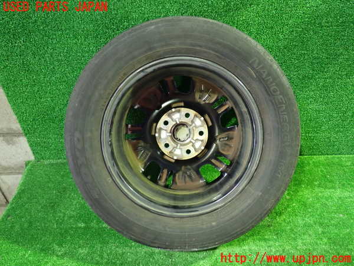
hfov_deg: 60.0
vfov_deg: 46.8
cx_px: 177
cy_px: 133
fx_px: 307
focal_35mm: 30
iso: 800
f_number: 2.3
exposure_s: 1/25
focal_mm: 5.4
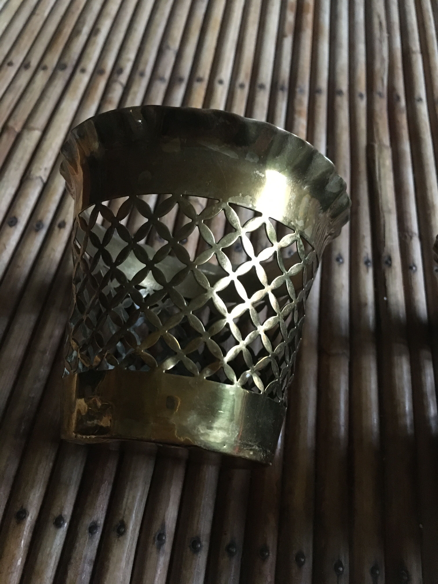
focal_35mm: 29
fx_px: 489
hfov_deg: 48.2
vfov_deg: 61.7
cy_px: 292
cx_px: 219
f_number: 2.2
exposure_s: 1/17
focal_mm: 4.15
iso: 320
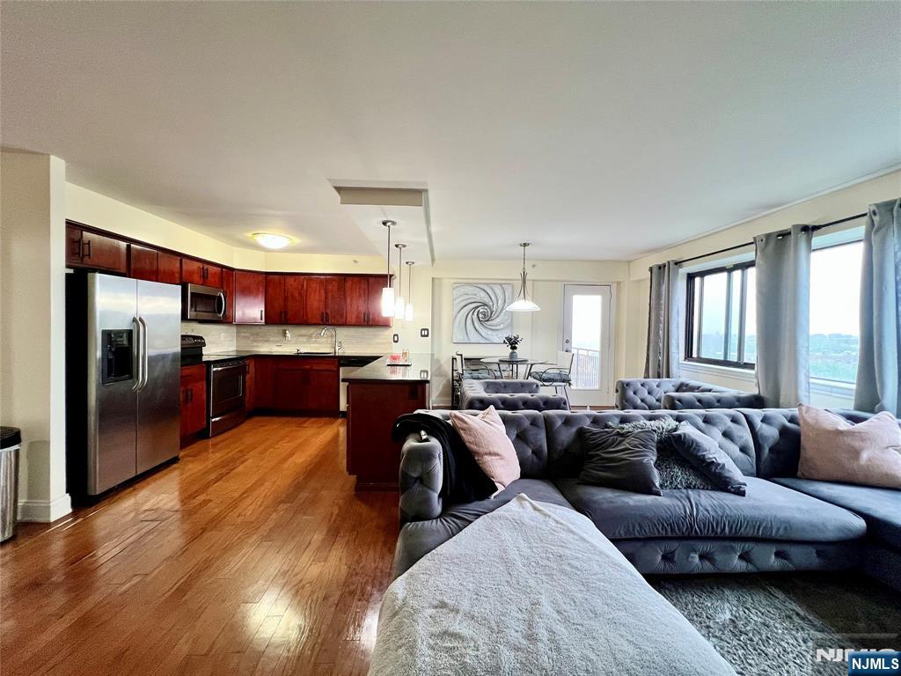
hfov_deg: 106.2
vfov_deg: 89.9
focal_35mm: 13
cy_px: 338
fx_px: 338
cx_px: 450
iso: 250
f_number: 1.8
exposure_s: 1/60
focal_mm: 1.6
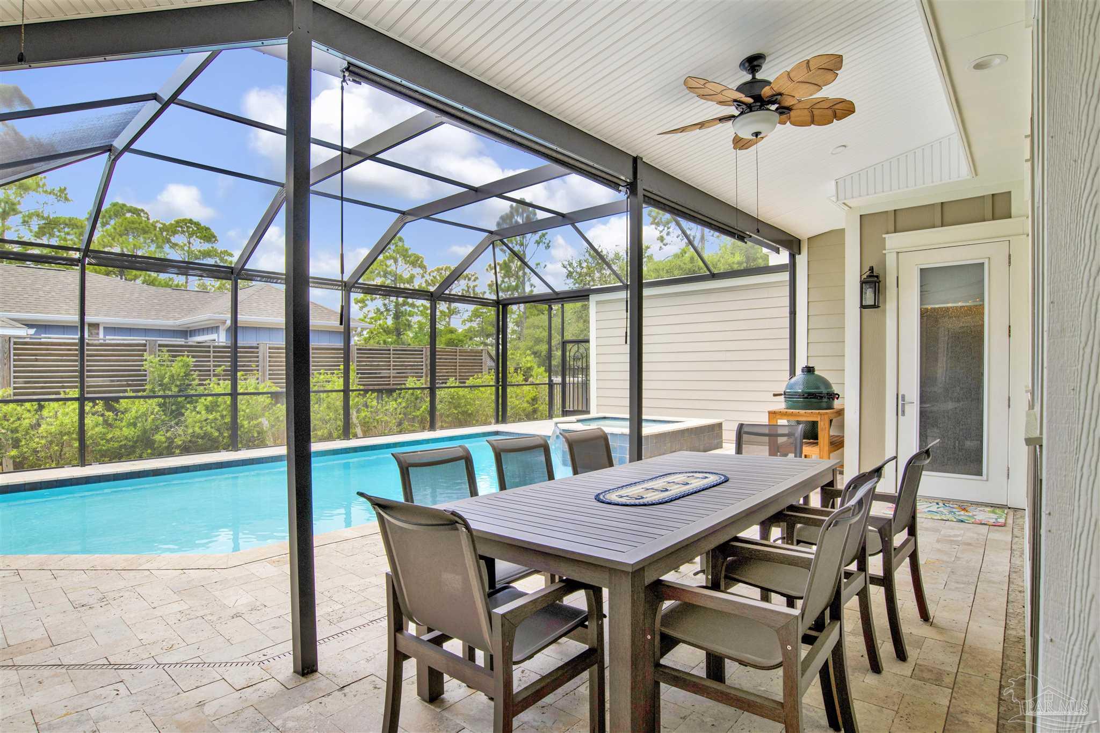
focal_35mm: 18
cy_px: 366
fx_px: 550
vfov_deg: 67.4
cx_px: 550
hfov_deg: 90.0
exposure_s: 1/20
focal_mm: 18
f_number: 11
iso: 200
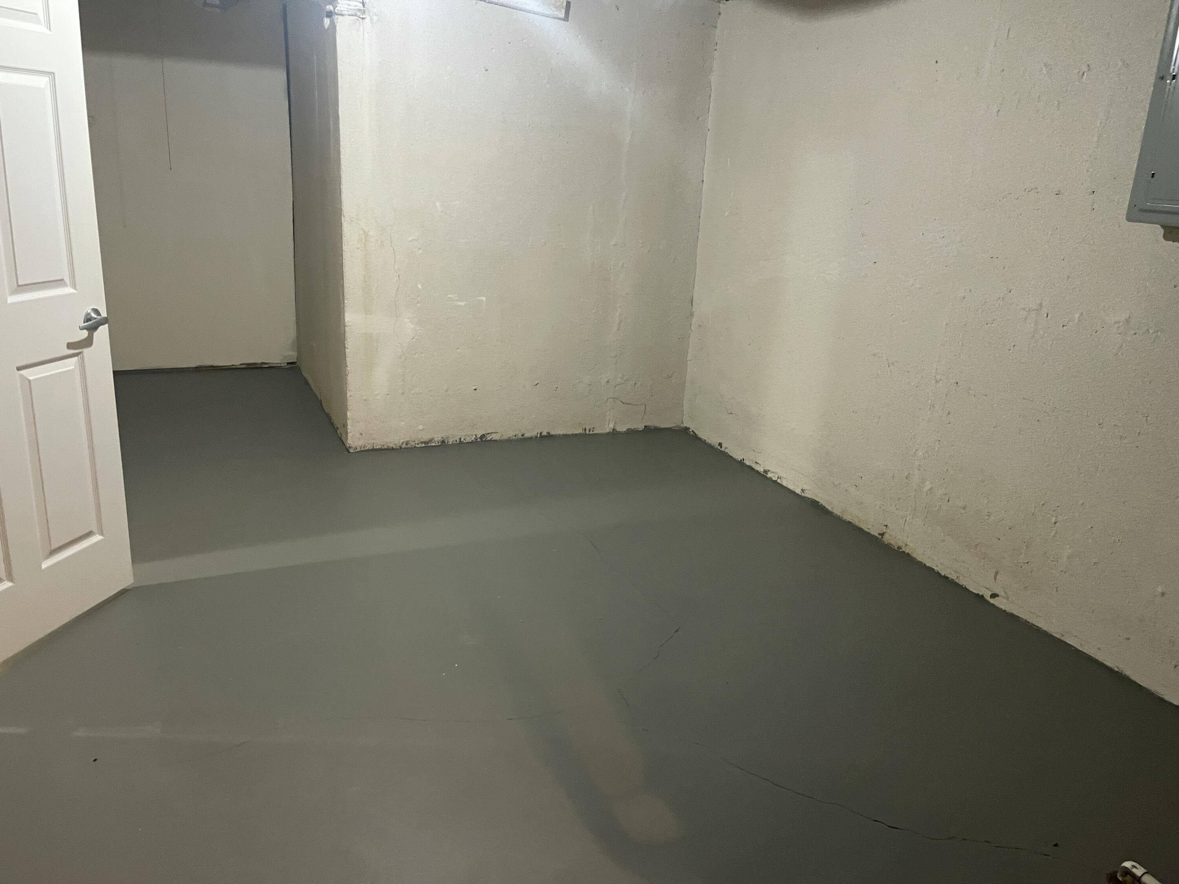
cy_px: 442
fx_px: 851
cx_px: 590
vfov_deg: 54.9
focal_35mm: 25
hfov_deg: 69.4
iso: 400
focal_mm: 5.1
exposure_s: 1/40
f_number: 1.6
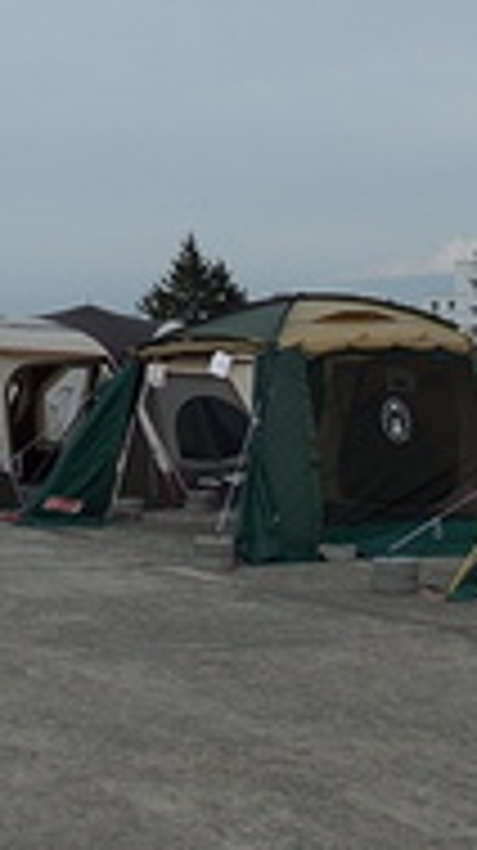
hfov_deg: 15.7
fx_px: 1690
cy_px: 214
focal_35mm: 75
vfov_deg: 27.9
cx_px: -36
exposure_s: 1/250
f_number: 8
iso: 80
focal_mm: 4.6
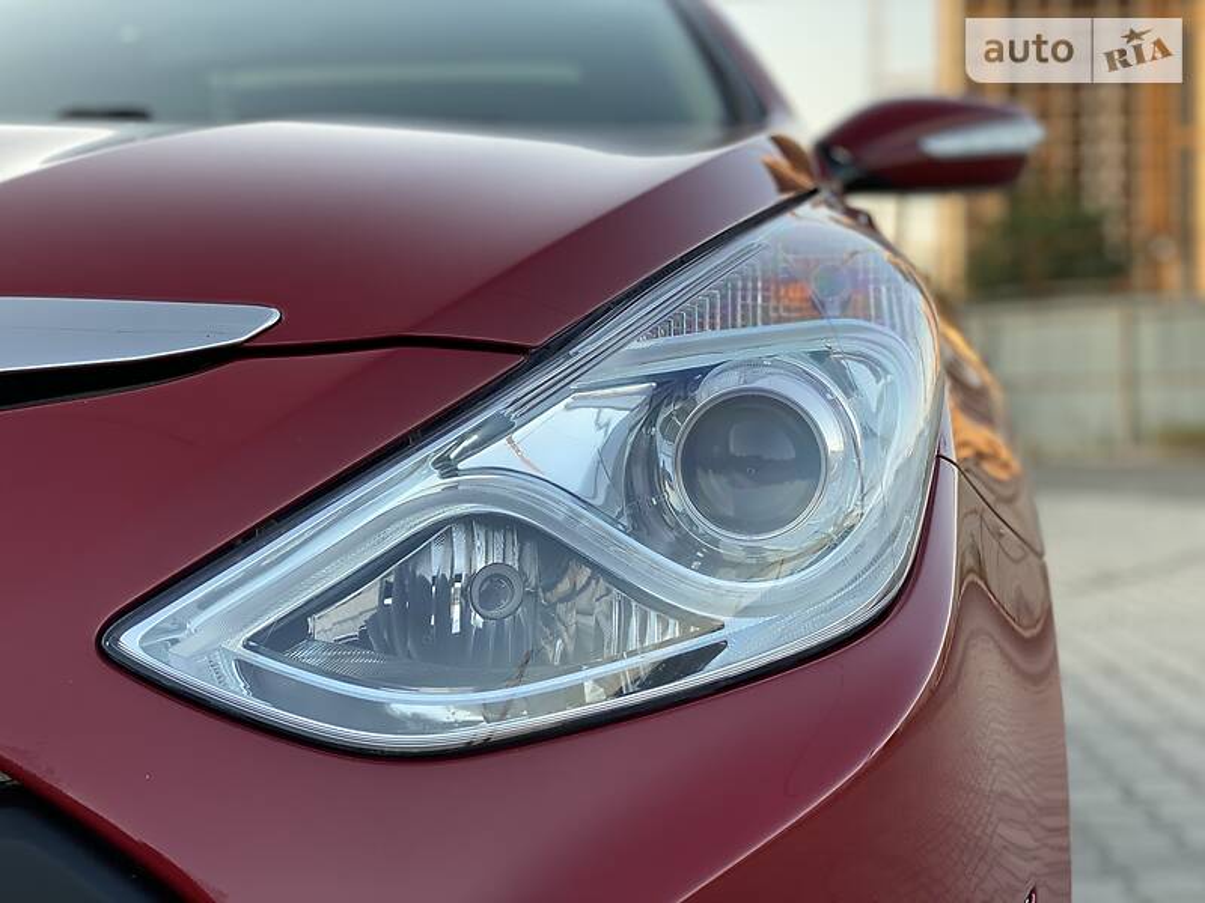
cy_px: 452
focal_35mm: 52
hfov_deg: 36.8
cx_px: 602
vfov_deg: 28.0
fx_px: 1810
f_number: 2
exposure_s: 1/122
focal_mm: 6
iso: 32
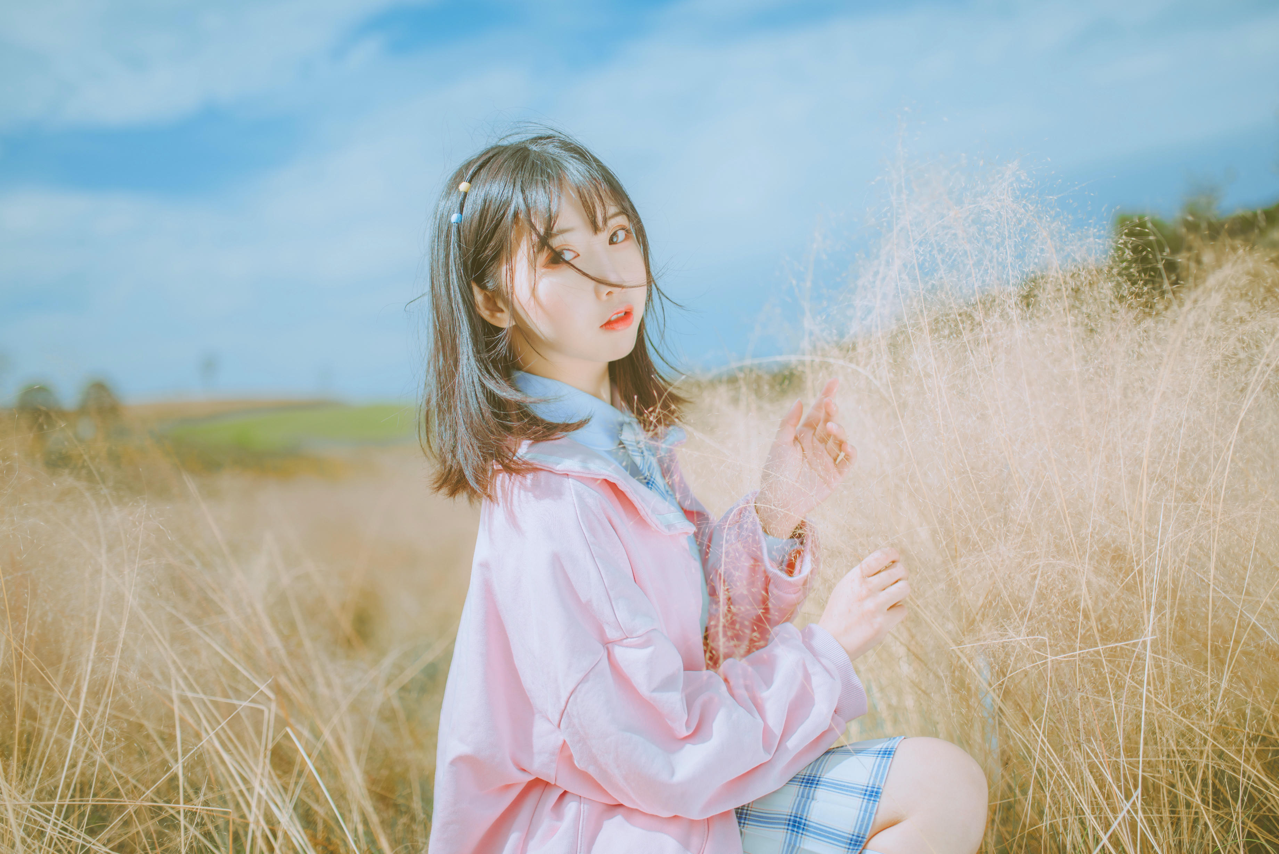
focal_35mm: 35
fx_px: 1244
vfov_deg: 37.9
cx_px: 640
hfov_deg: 54.4
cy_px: 427
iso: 64
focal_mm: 35
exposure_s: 1/4000
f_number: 1.4
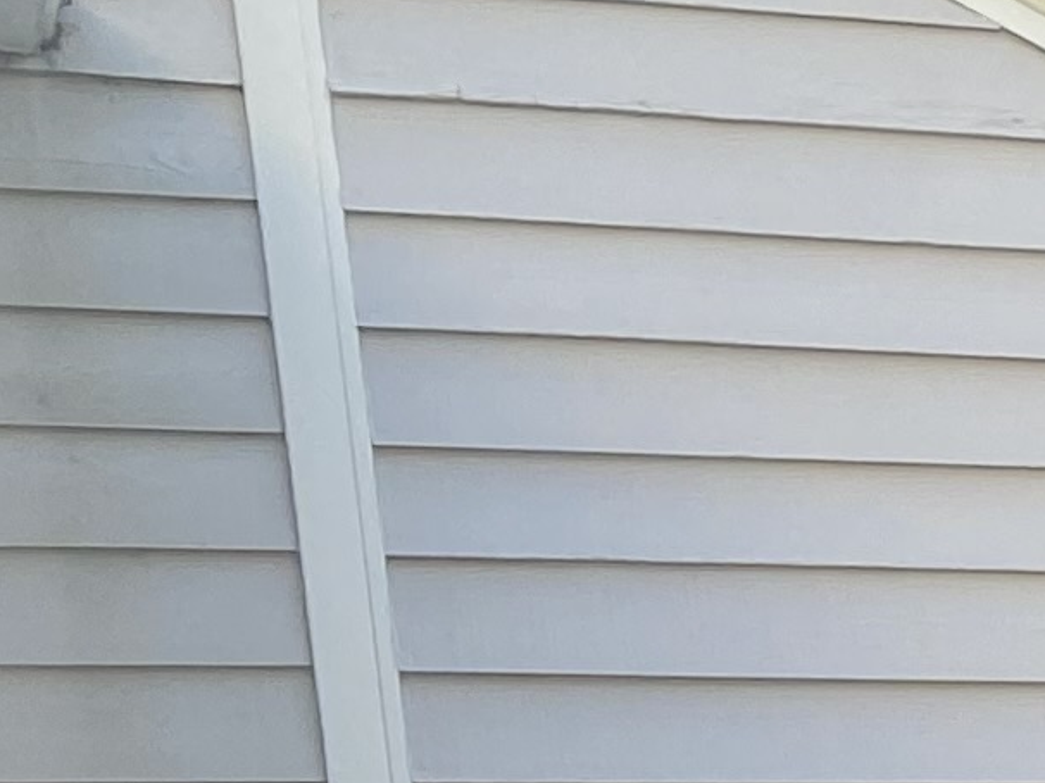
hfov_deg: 9.0
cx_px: 3238
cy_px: 2106
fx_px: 5221
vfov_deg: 7.7
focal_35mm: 173
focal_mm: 4.25
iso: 32
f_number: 1.8
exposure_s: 1/122
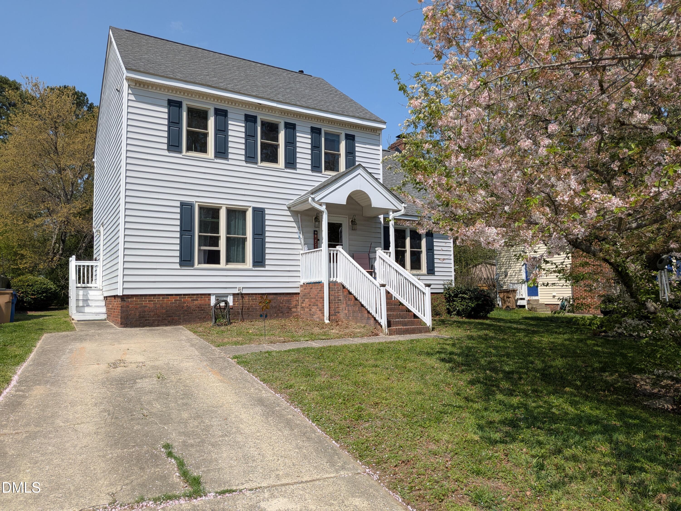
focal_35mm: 24
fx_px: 472
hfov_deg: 71.6
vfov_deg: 56.8
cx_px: 340
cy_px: 256
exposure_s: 1/2342
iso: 28
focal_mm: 4.53
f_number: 1.7
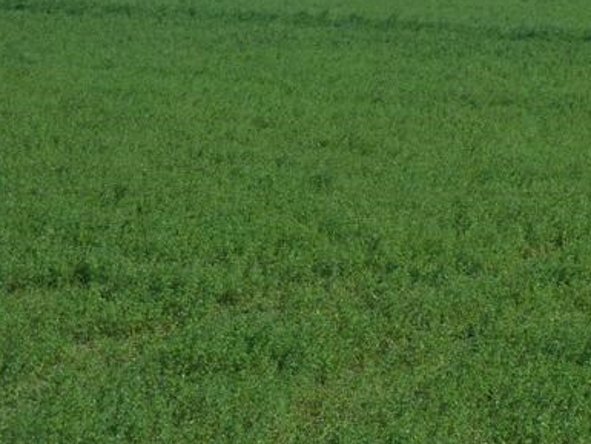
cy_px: 166
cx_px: 424
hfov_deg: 12.1
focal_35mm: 163
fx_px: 2784
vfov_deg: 9.1
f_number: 5
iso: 125
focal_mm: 17.7
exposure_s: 1/640
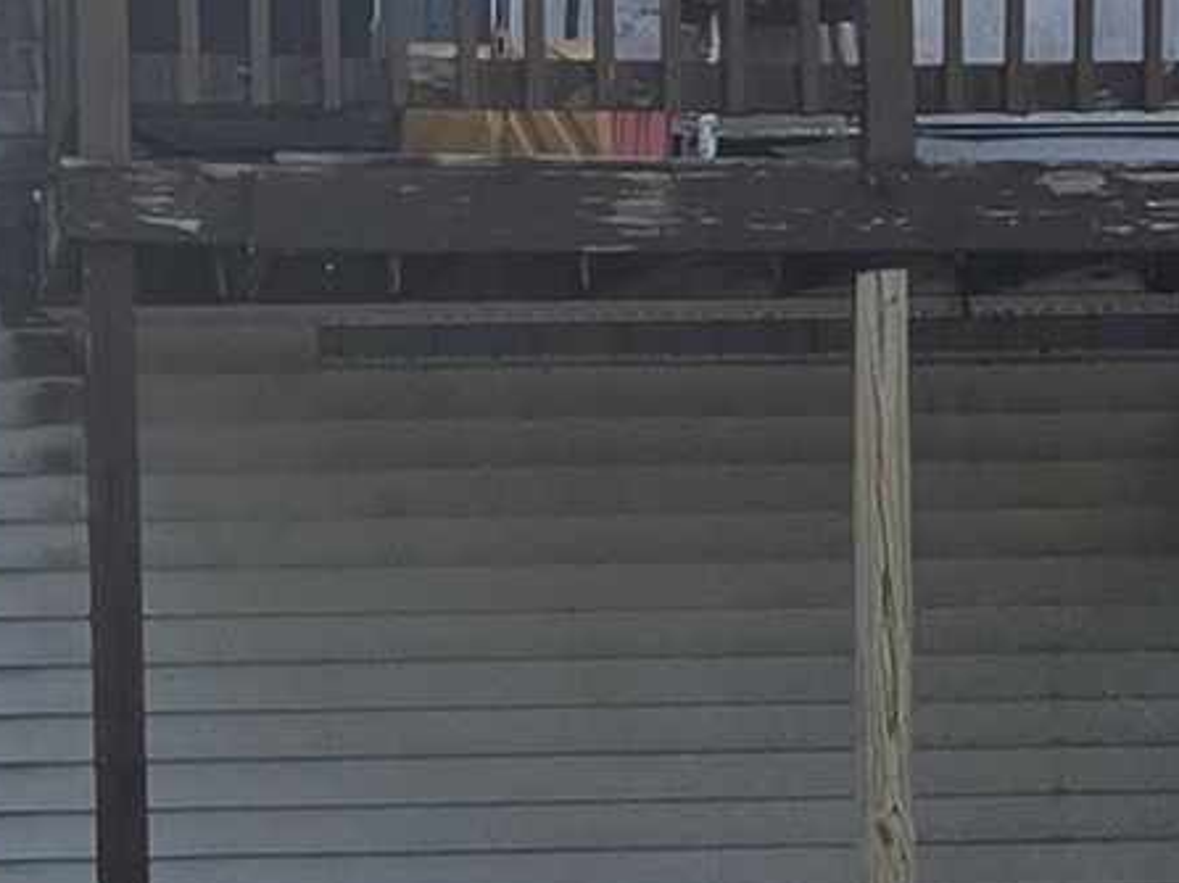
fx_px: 5380
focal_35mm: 158
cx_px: 596
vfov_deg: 9.4
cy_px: 712
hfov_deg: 12.5
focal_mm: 5.4
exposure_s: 1/2565
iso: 80
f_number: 1.8
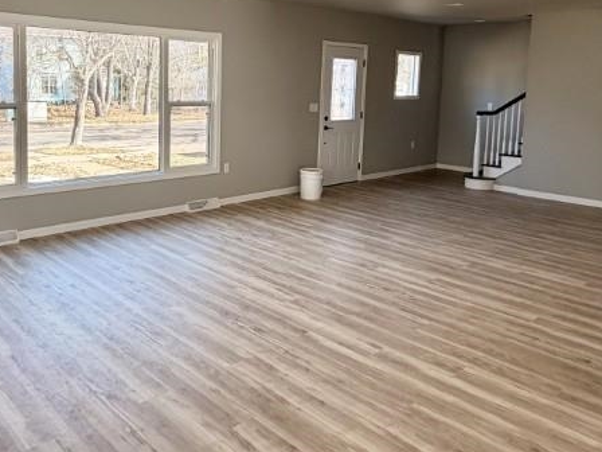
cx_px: 227
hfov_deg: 56.2
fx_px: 557
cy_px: 132
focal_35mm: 32
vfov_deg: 43.2
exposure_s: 1/121
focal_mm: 2.22
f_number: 2.2
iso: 125
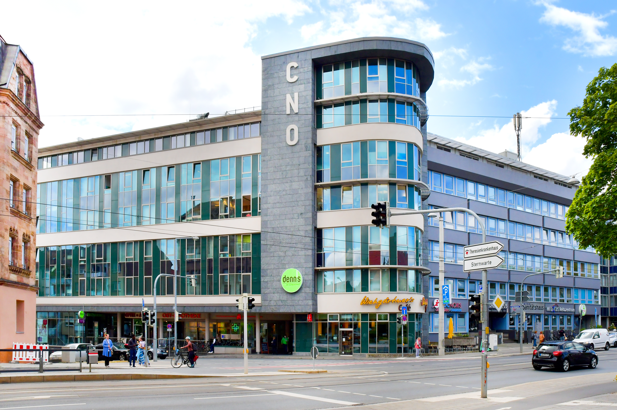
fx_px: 462
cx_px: 308
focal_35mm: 27
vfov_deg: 47.8
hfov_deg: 67.4
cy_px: 205
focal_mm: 18
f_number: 13
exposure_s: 1/640
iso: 500
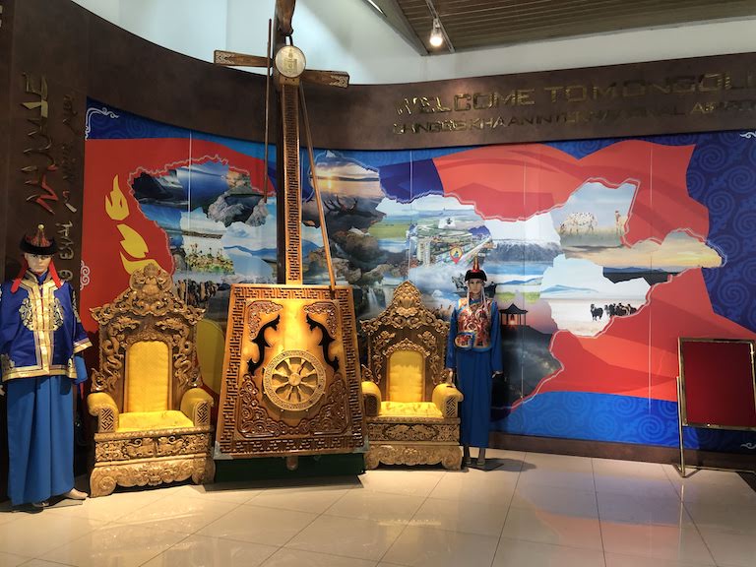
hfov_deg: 63.4
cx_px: 378
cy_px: 284
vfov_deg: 49.7
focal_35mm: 28
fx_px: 612
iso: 50
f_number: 1.8
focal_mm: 4
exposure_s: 1/17
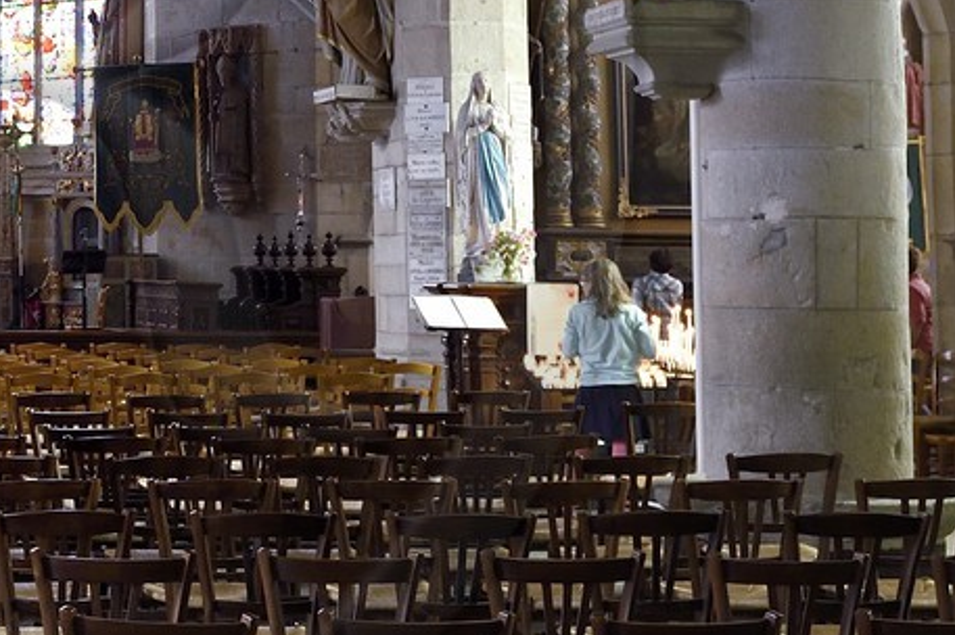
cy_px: 90
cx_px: -228
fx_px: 2227
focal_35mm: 84
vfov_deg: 16.1
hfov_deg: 22.1
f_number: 4.5
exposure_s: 1/50
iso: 1600
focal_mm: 24
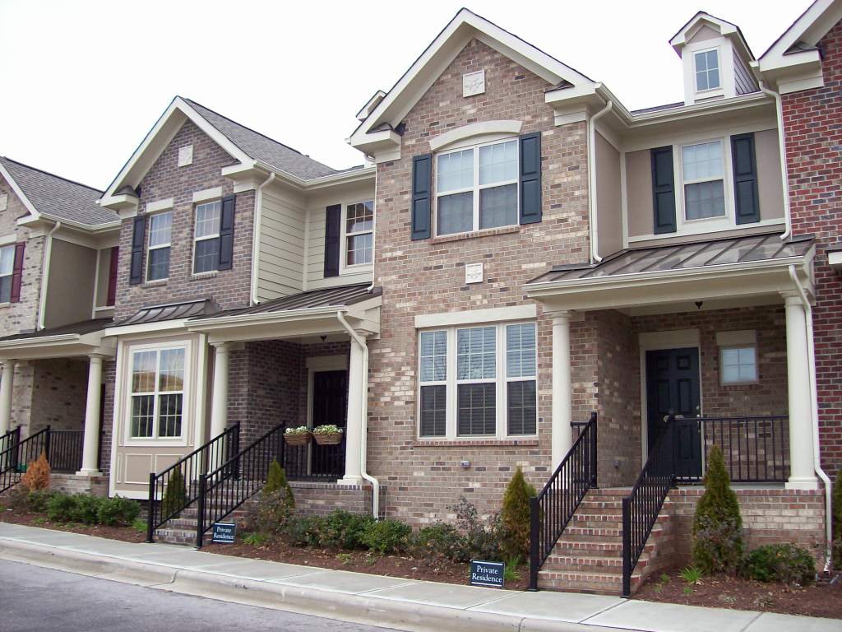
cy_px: 316
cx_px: 421
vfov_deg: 39.7
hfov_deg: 51.4
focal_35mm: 36
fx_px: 876
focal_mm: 6
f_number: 2.7
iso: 80
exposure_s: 1/167
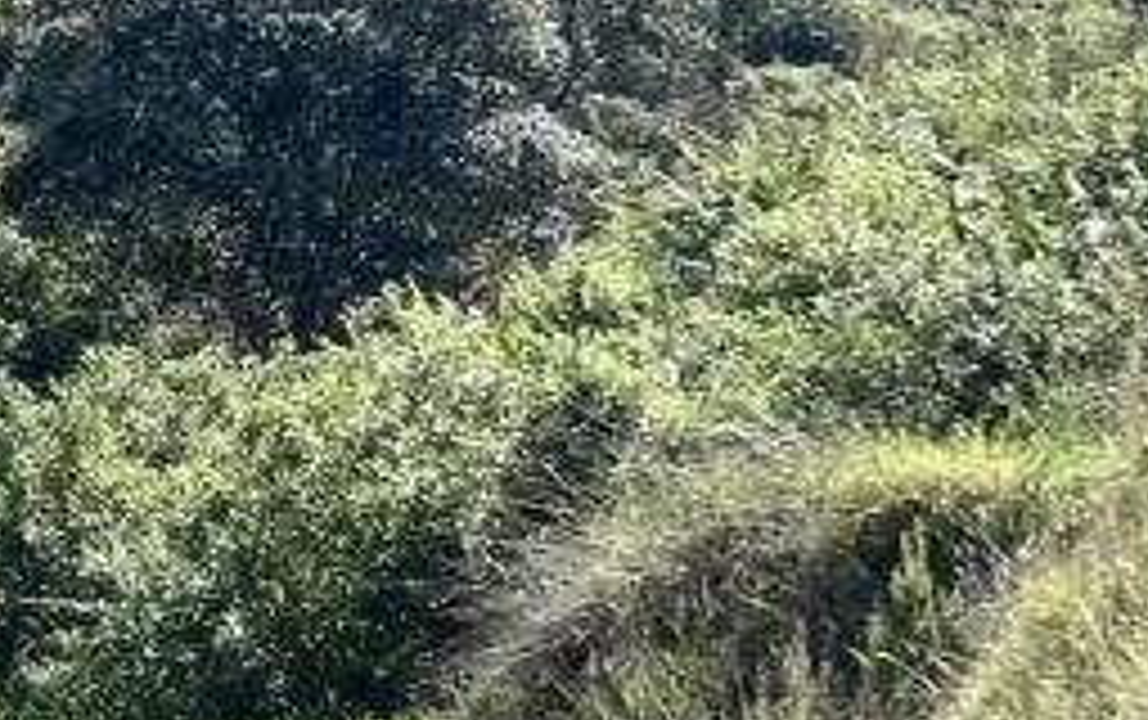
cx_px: 45
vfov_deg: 11.0
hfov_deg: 17.2
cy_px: 450
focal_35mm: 119
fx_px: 3727
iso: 20
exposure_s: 1/1412
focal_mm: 3.99
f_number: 1.8
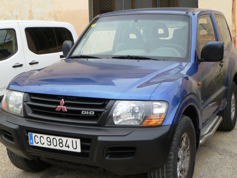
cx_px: 120
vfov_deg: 29.1
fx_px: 342
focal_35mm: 50
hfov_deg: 38.2
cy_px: 93
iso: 80
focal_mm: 6.5
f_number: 3.6
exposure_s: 1/125
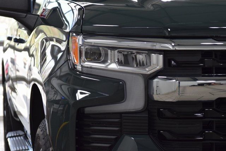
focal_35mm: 105
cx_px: 113
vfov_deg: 13.0
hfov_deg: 19.5
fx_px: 659
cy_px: 76
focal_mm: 70
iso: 1600
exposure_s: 1/125
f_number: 6.3
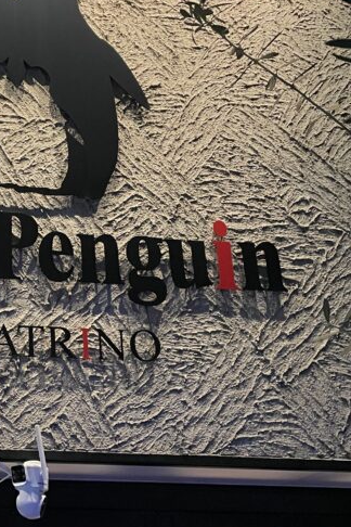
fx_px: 834
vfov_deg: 35.1
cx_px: -12
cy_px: 266
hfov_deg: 22.7
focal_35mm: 57
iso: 500
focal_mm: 4.2
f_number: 1.6
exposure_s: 1/41
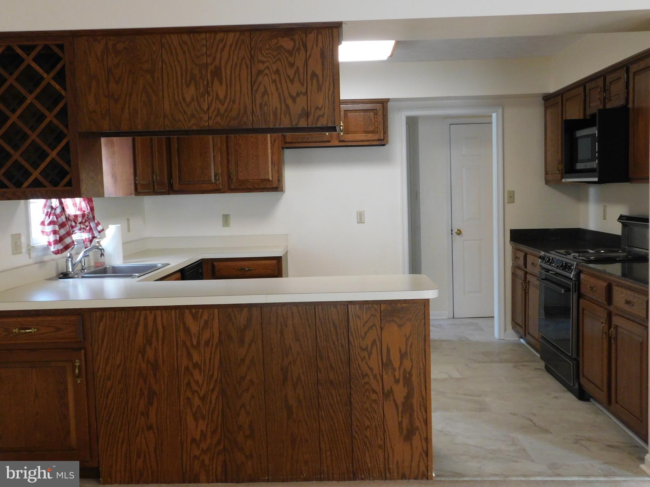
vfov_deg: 39.7
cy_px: 244
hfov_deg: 51.4
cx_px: 325
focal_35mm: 36
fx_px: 676
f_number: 3.5
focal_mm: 6.3
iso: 400
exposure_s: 1/25
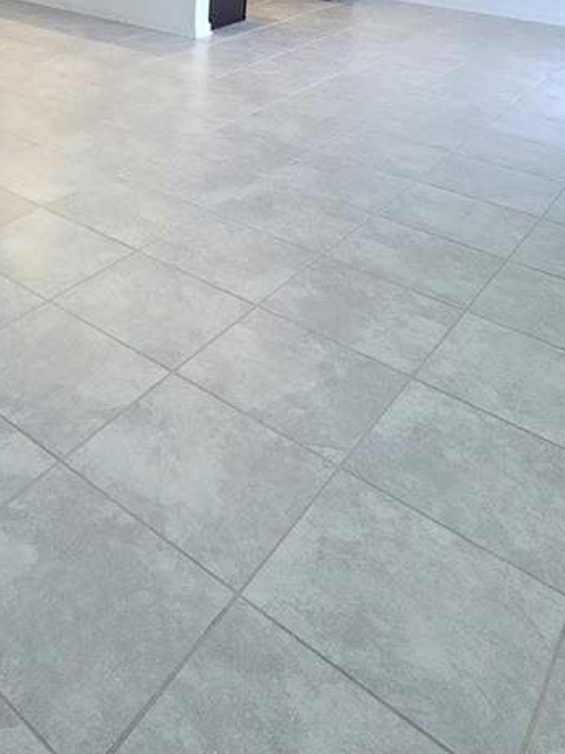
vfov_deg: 42.1
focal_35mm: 34
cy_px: -82
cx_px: 15
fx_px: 740
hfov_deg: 37.8
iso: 100
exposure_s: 1/60
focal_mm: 2.2
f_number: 2.2
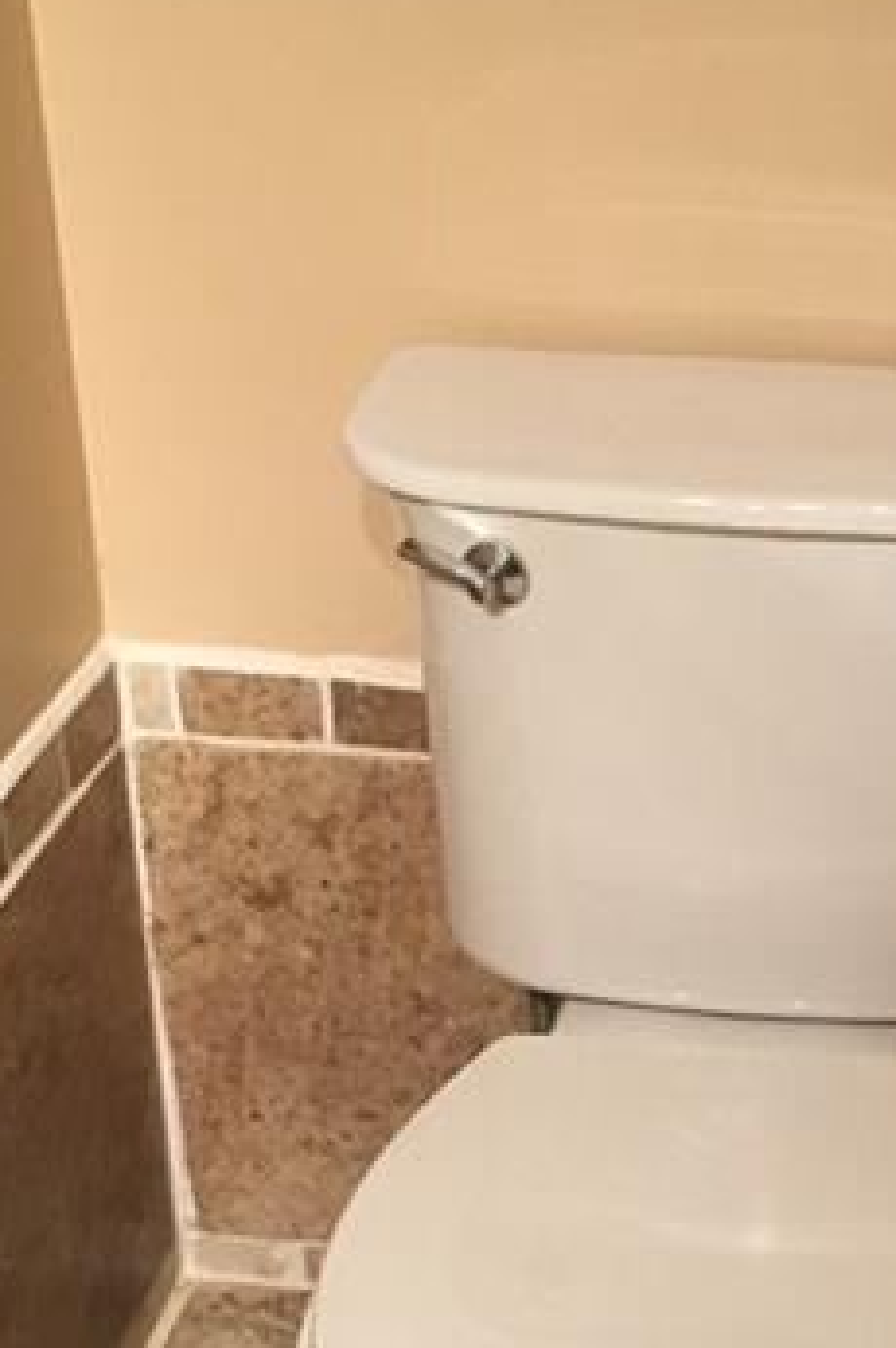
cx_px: 701
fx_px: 2506
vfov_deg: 29.8
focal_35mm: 67
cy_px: 943
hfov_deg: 20.1
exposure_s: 1/24
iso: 200
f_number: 2.2
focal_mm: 4.15
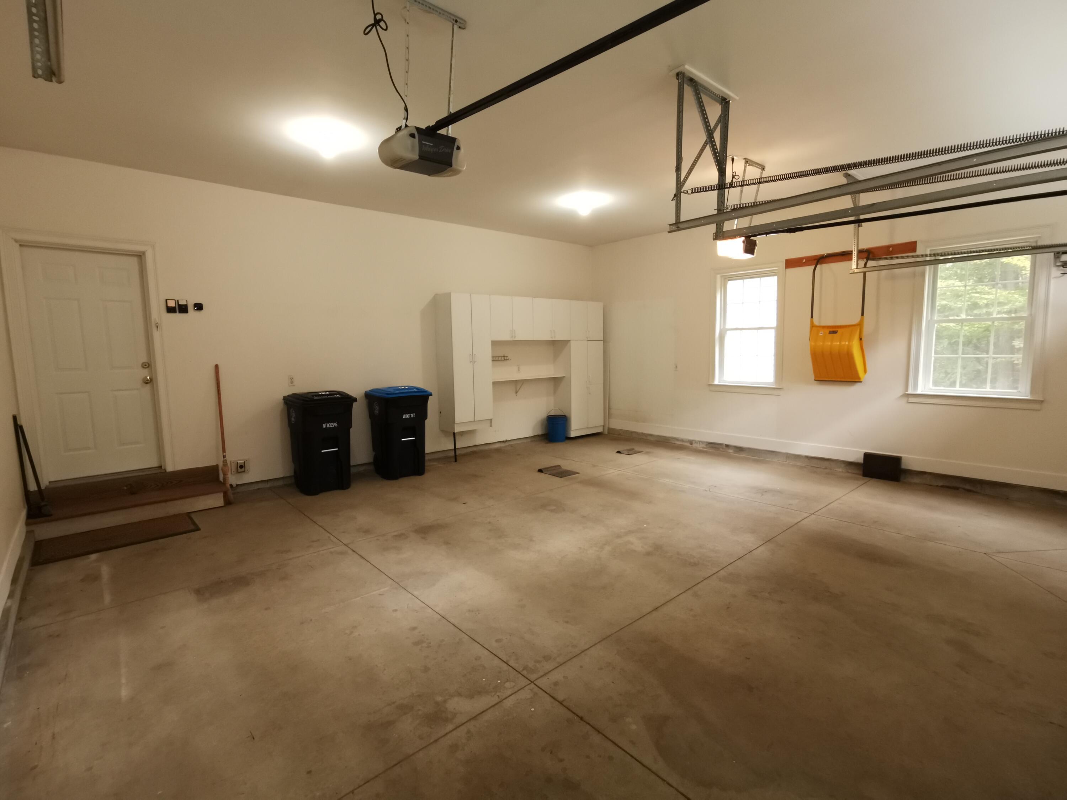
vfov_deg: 74.7
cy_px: 400
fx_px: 524
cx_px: 534
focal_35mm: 17
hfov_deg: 91.0
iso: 200
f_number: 2.2
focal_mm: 2.26
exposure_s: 1/30
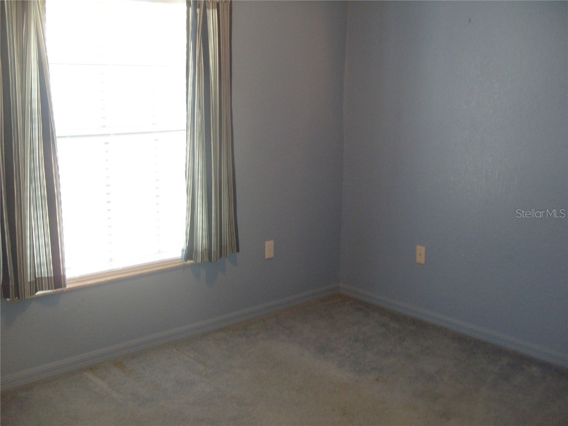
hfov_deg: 52.6
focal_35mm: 35
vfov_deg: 40.7
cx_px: 284
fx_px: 574
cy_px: 213
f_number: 2.8
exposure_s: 1/30
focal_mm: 7.8
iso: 200
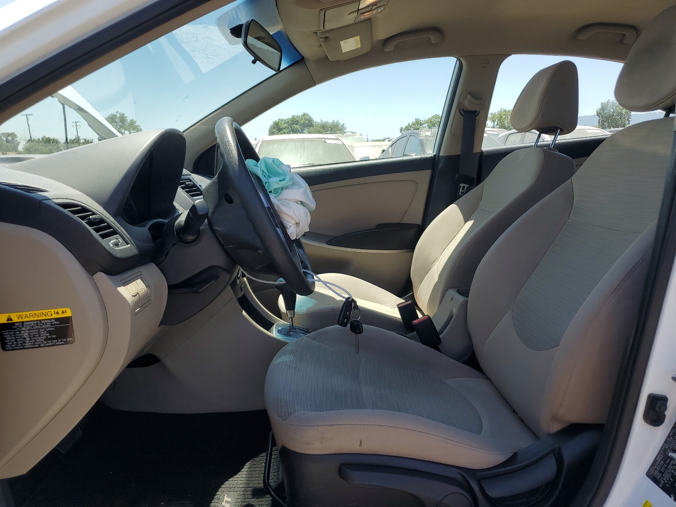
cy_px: 254
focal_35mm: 26
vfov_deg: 53.1
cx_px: 338
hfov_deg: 67.3
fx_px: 508
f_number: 1.5
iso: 50
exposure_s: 1/1429
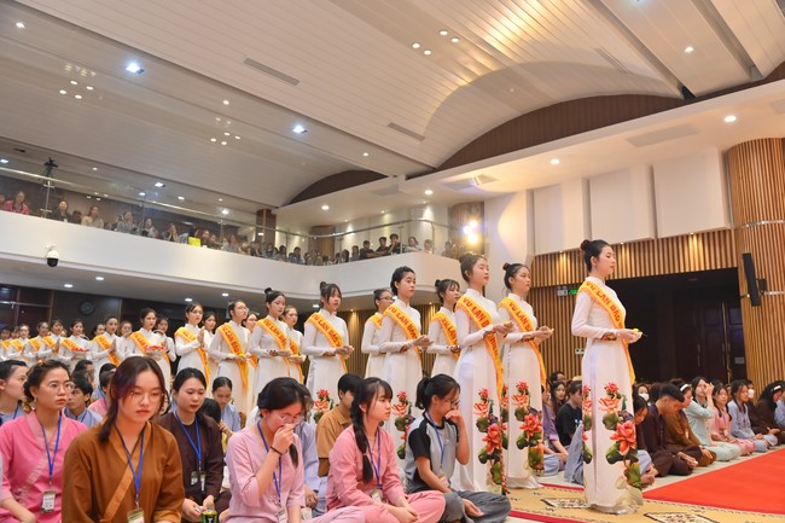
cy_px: 262
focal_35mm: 28
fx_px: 610
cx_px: 392
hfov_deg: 65.5
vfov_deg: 46.4
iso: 1250
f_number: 5
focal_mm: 28
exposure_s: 1/125
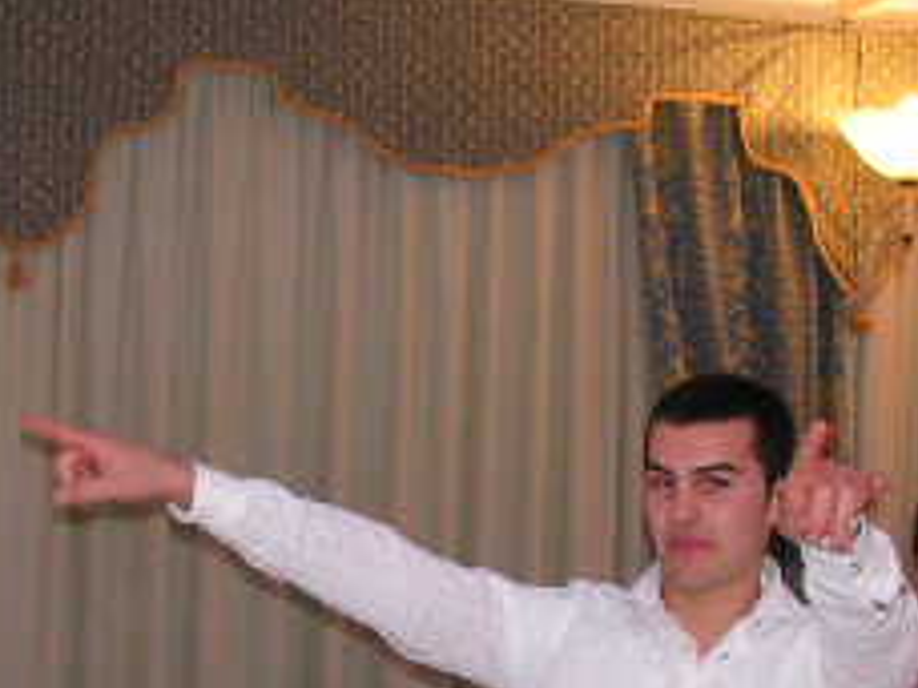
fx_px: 2678
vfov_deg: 14.5
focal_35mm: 101
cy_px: 632
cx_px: 342
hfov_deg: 19.4
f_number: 3.2
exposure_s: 1/40
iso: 200
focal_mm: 6
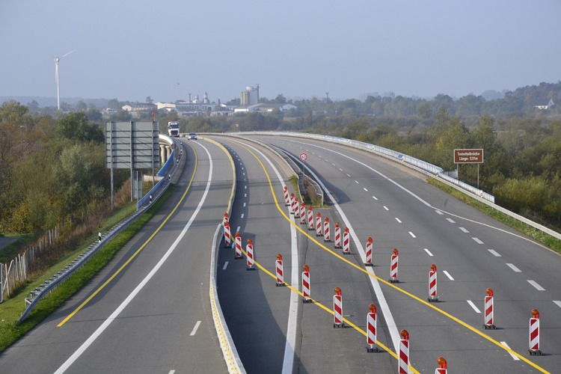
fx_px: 2454
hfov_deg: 13.0
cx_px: 280
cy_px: 187
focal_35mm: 158
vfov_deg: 8.7
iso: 400
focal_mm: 105
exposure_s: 1/320
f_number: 10
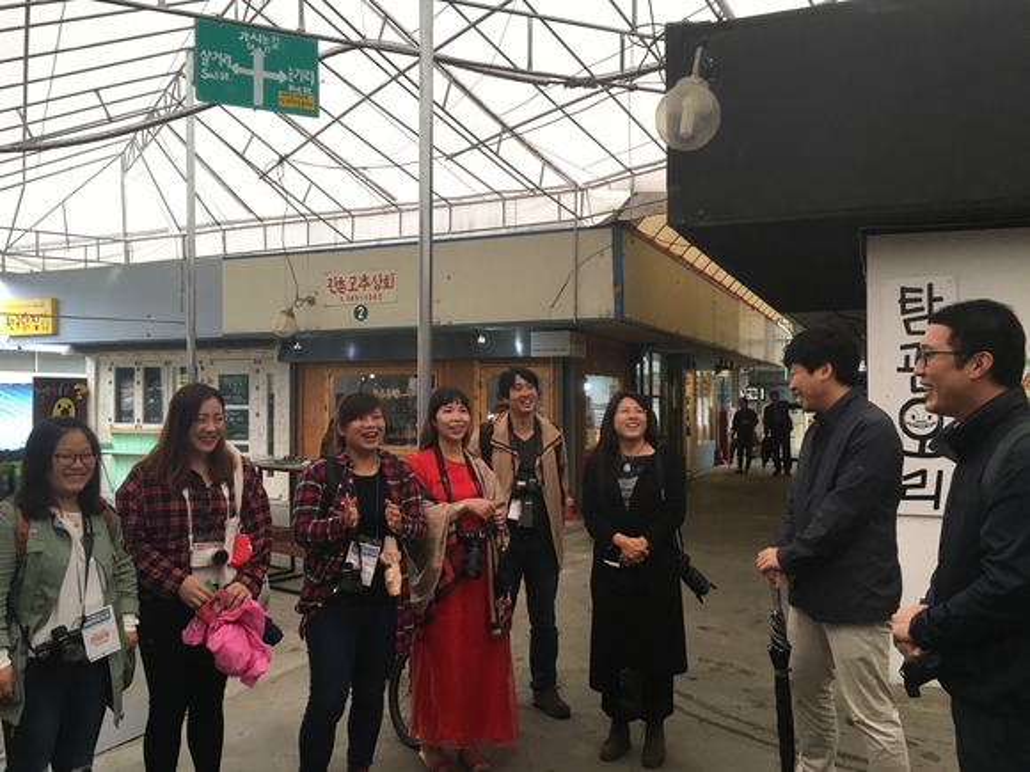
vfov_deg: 48.2
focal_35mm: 29
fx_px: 863
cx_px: 515
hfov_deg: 61.7
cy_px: 386
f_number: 2.2
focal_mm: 4.15
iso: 25
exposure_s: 1/30
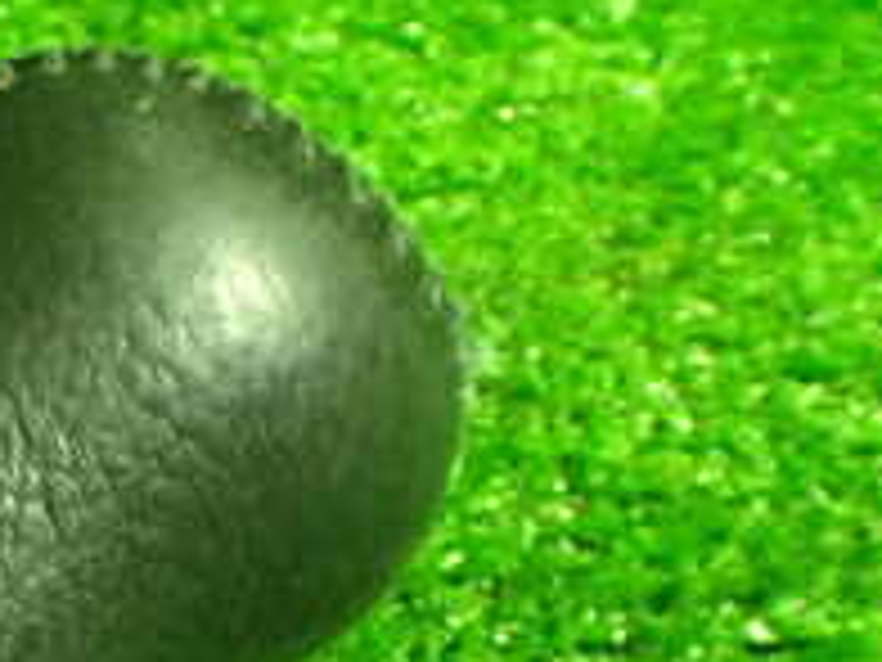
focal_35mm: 92
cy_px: 567
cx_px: 68
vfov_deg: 15.9
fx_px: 2344
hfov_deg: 20.8
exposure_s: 1/40
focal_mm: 5.4
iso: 800
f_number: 2.3
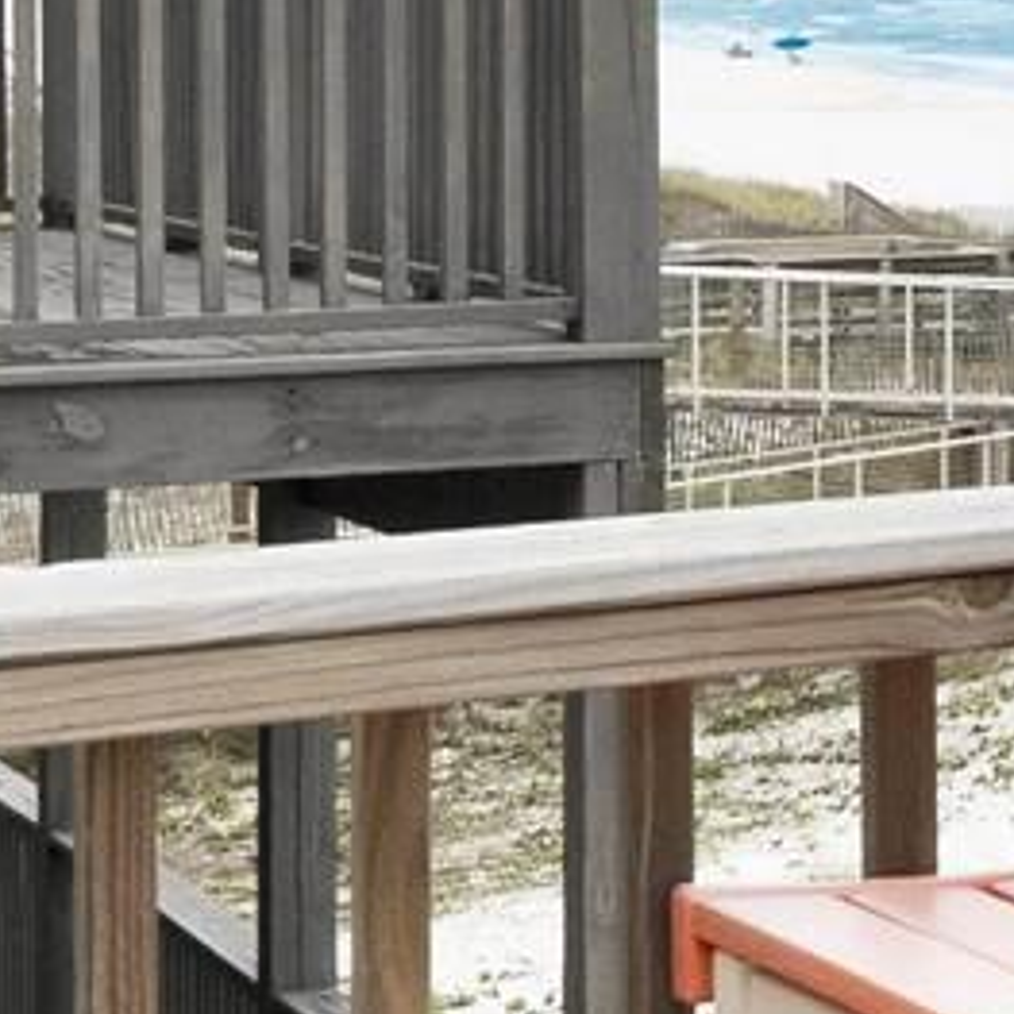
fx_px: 4607
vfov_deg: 12.4
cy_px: 975
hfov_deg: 10.8
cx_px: 2356
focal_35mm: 139
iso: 400
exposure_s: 1/400
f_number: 11
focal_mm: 14
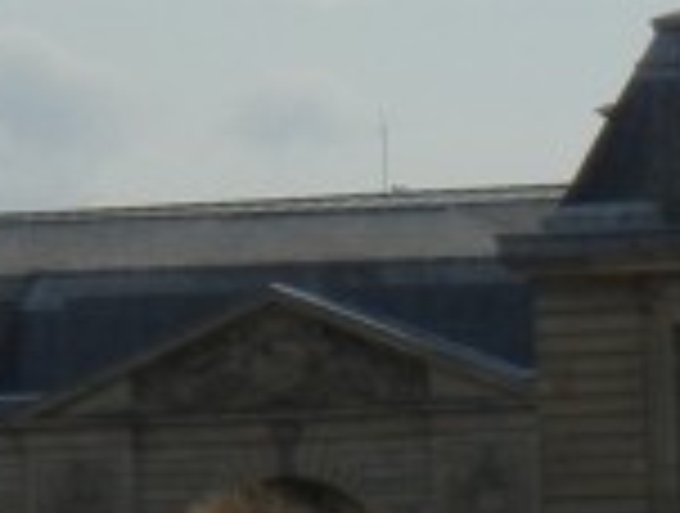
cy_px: -76
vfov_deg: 2.9
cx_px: -1076
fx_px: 10259
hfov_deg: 3.7
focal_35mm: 521
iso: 160
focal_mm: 13.9
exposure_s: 1/636
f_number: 8.6
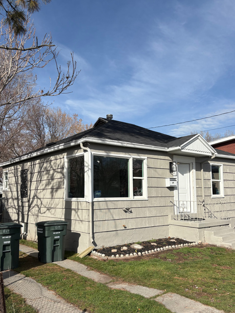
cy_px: 175
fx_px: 281
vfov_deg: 58.2
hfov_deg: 45.4
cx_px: 117
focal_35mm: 31
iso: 50
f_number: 1.6
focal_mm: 5.96
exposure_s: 1/5348
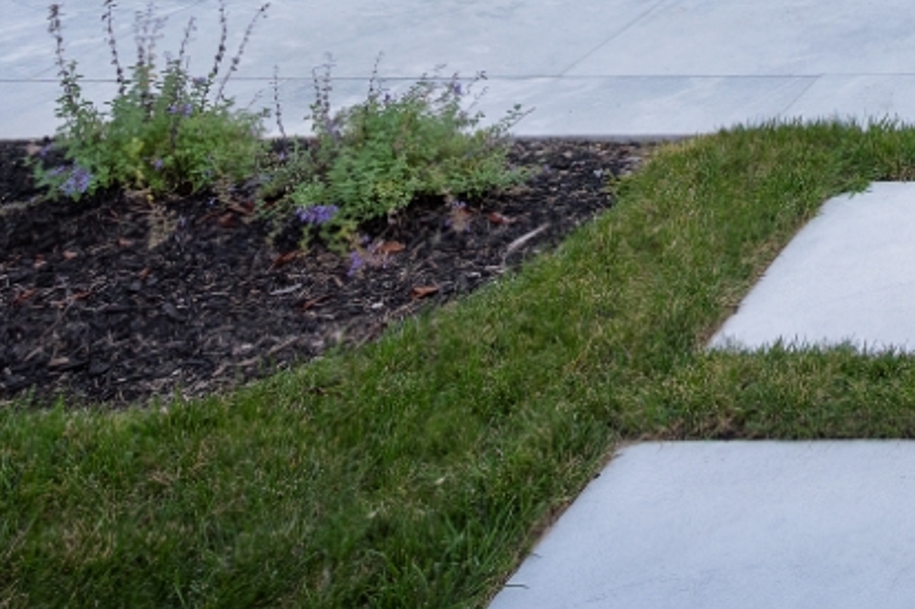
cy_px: -538
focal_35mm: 61
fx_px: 1550
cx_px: 1504
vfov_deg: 17.4
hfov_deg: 23.3
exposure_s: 1/30
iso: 250
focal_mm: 14
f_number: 8
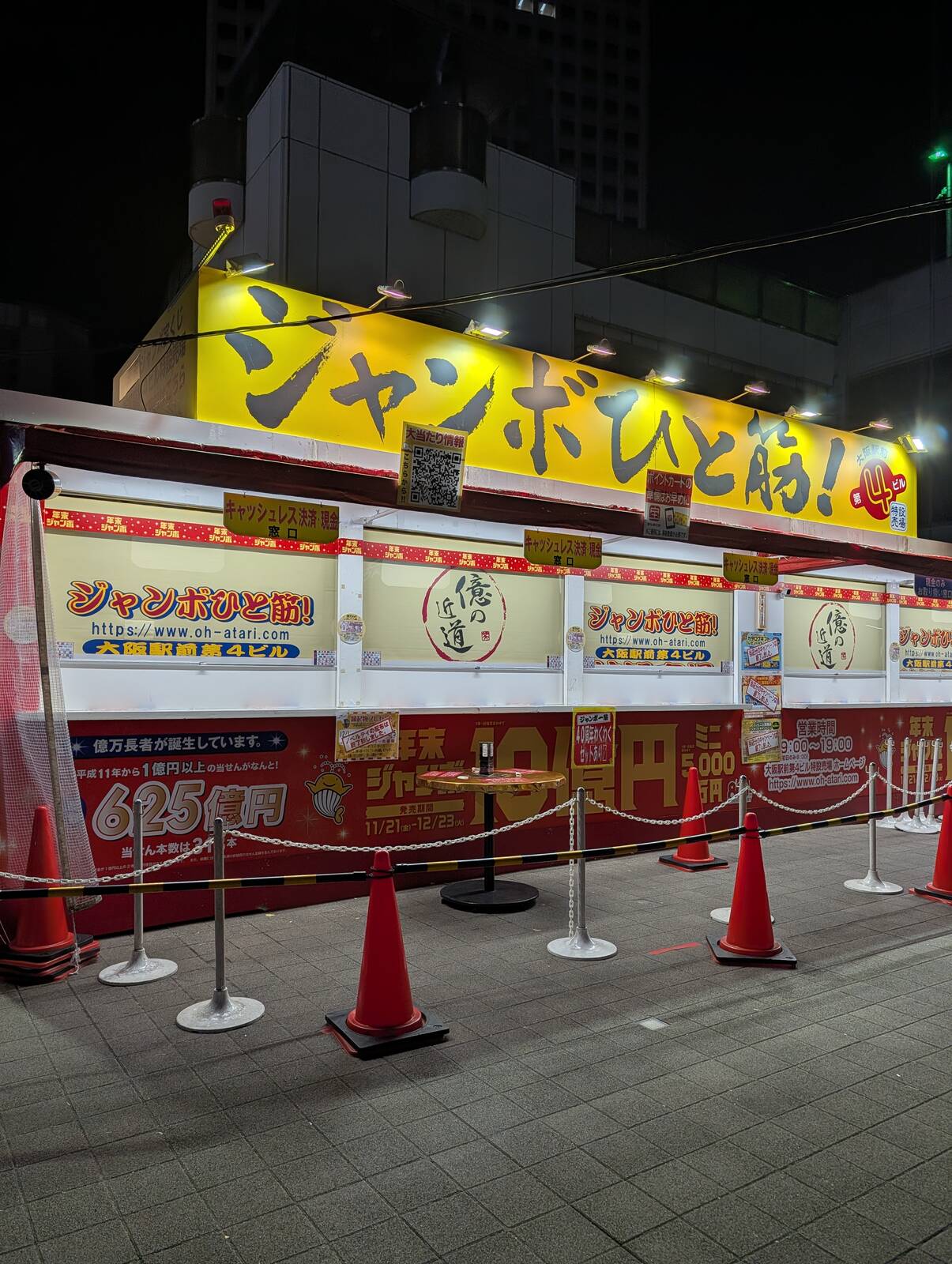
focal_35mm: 24
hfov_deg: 56.9
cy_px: 632
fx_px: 878
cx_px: 476
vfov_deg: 71.5
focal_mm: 6.9
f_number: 1.68
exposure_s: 1/506
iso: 17
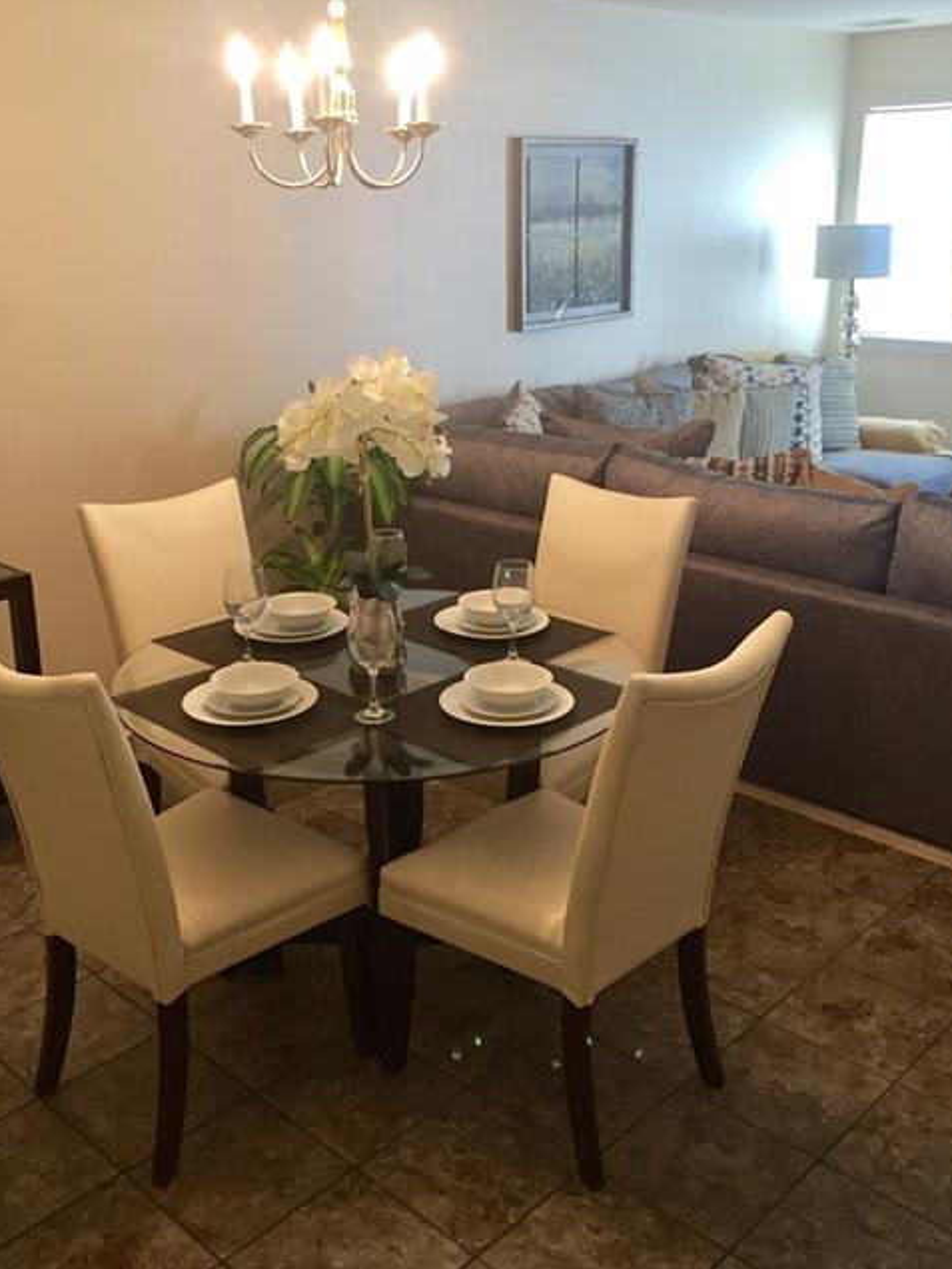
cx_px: 439
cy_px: 569
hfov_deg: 40.7
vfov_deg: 52.5
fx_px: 1283
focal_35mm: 35
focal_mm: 4.15
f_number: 2.2
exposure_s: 1/30
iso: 100
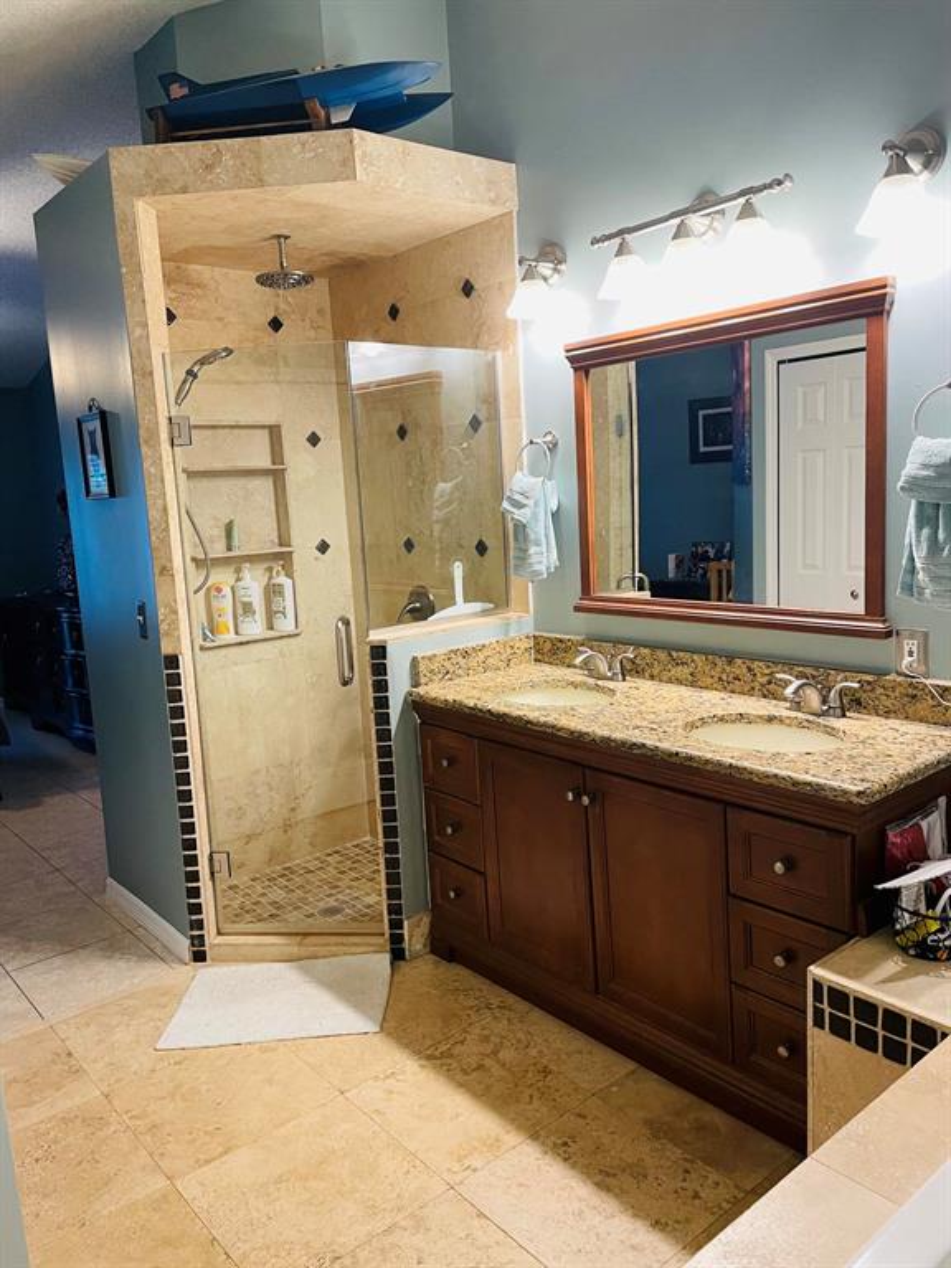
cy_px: 634
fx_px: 952
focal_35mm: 26
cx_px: 476
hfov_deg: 53.1
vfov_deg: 67.3
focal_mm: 4.2
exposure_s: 1/60
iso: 200
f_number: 1.6
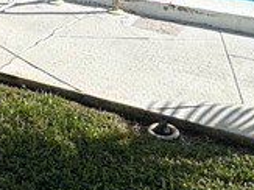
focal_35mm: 88
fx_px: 645
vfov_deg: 13.7
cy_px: -215
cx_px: 26
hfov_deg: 21.8
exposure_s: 1/3610
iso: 50
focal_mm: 2.22
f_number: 2.2
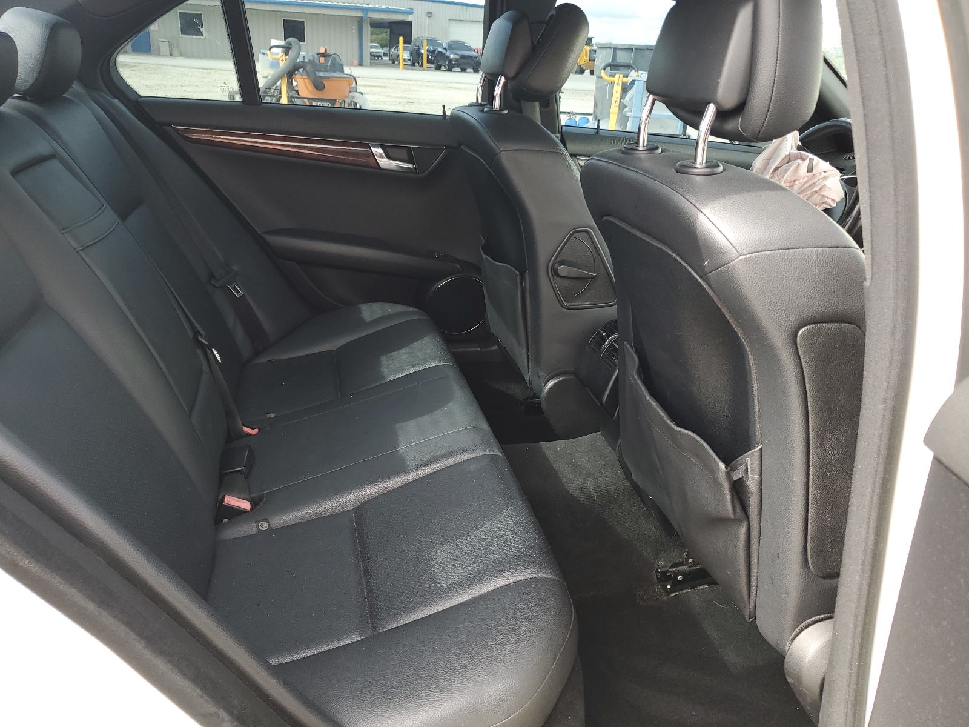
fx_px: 728
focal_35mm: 26
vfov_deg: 53.1
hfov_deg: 67.3
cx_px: 484
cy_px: 364
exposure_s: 1/141
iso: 50
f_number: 1.5
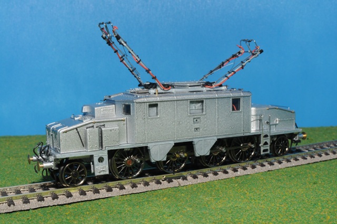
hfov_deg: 37.9
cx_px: 168
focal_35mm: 52
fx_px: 491
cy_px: 112
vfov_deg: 25.7
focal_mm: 35
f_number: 18
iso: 800
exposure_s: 1/60
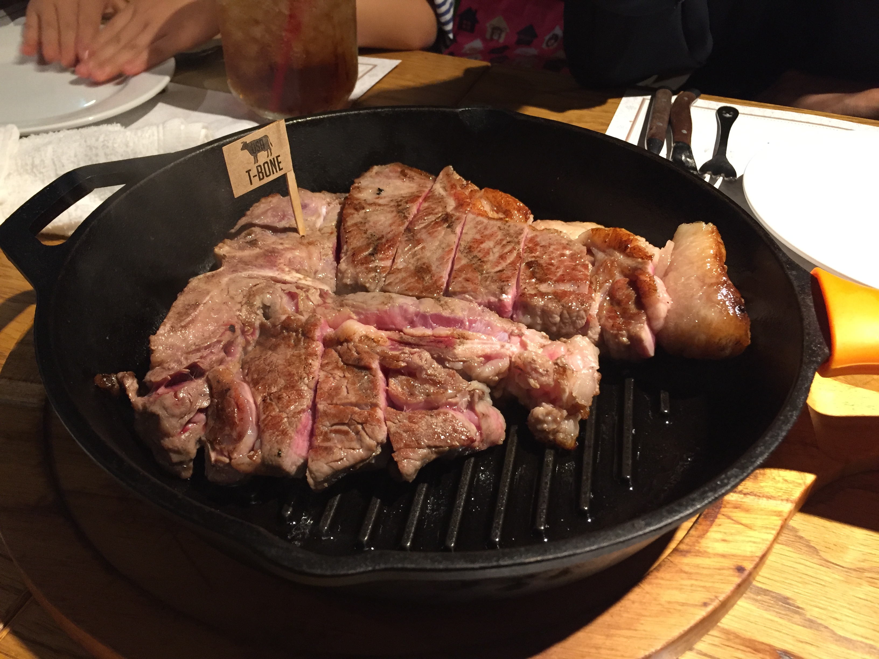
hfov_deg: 61.7
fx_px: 736
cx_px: 440
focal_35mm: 29
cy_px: 330
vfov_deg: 48.2
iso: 160
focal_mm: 4.15
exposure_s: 1/30
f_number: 2.2
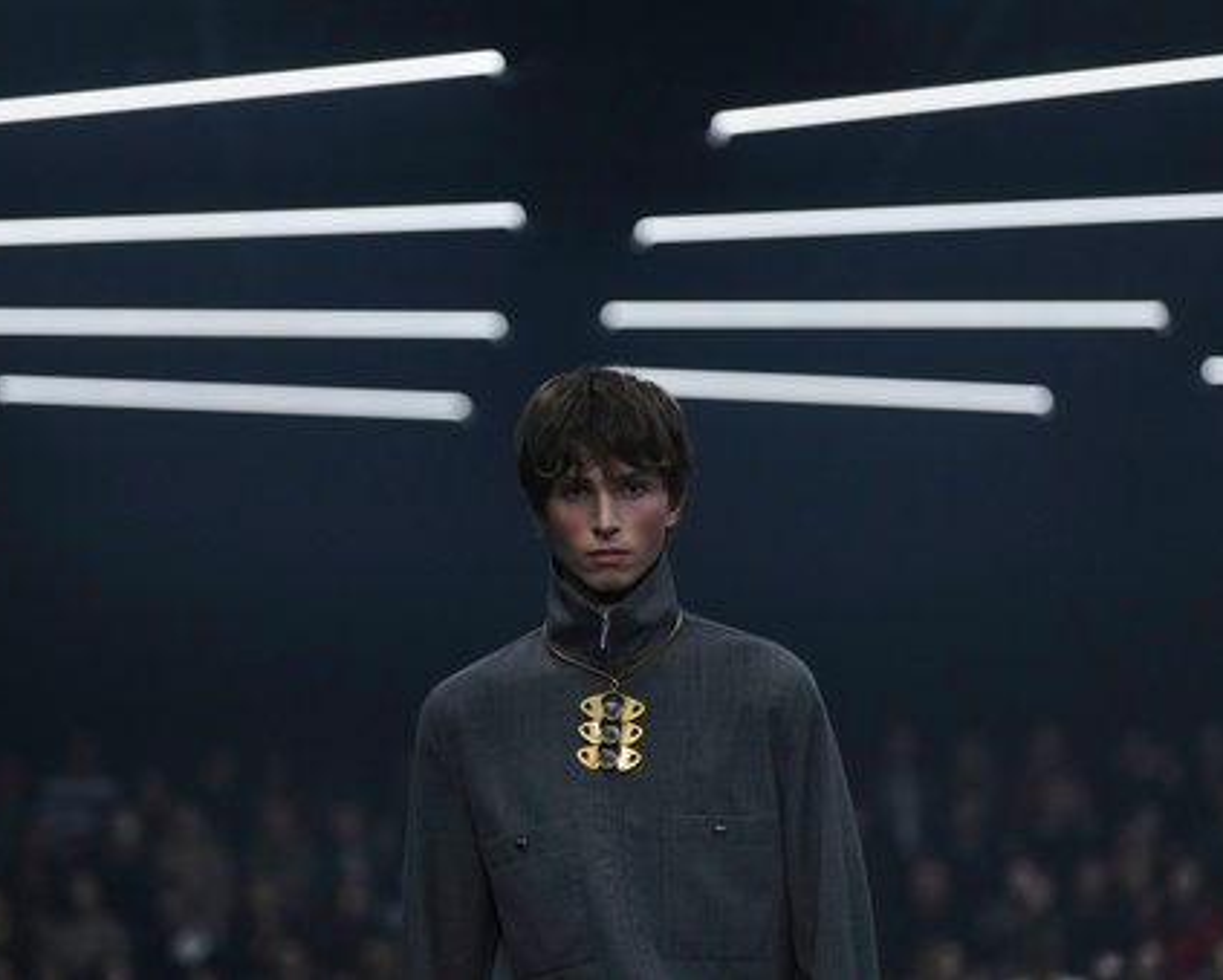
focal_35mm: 135
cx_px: 564
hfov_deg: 14.3
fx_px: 4890
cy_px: 490
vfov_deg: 11.4
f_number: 2.8
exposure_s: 1/640
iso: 1600
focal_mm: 119
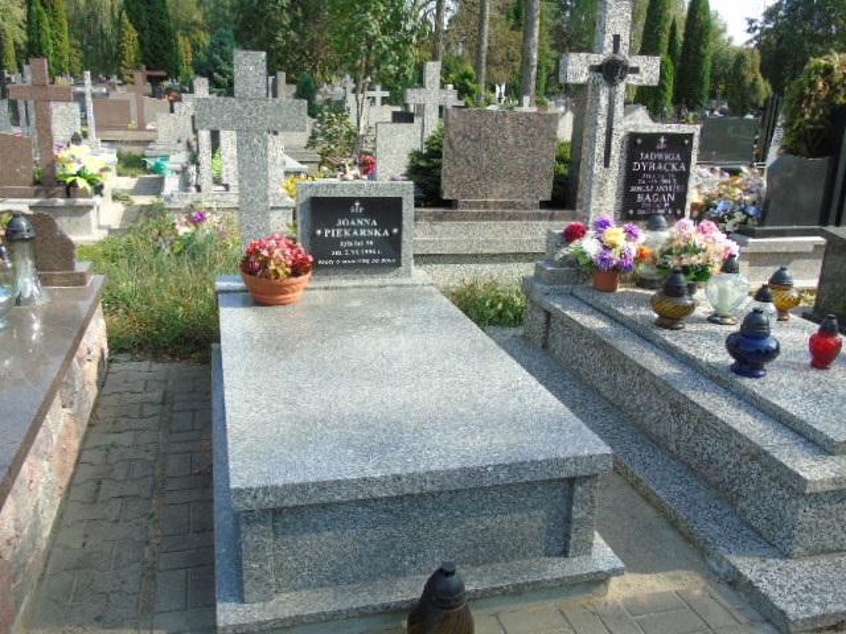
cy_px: 317
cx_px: 423
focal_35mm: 29
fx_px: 709
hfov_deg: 61.7
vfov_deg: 48.2
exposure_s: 1/250
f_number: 3.6
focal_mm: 5.2
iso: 80
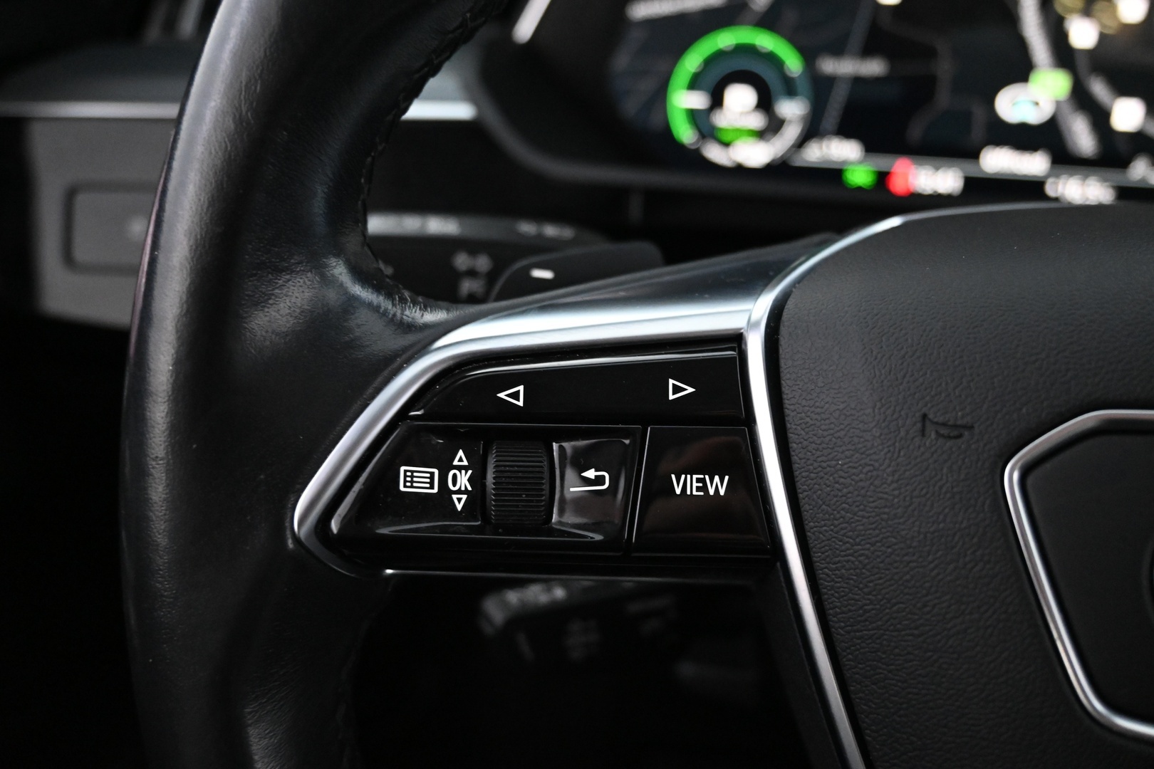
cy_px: 384
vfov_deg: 41.7
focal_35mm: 32
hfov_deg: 59.5
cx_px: 577
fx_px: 1010
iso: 5000
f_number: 4
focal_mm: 21
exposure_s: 1/30
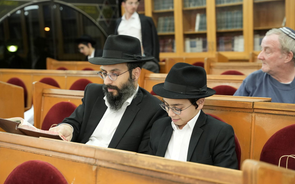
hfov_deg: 35.4
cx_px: 148
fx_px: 462
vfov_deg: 22.5
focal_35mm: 58
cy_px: 99
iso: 2500
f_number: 4
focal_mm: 55.5
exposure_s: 1/200
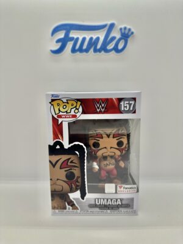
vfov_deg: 71.6
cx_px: 92
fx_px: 169
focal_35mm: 24
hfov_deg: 56.8
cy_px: 122
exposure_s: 1/218
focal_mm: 6.86
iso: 64
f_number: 1.78
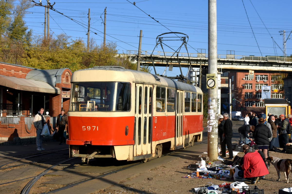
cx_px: 146
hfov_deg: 33.4
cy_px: 97
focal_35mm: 60
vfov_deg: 22.6
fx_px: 487
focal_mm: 40
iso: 160
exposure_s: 1/500
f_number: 11
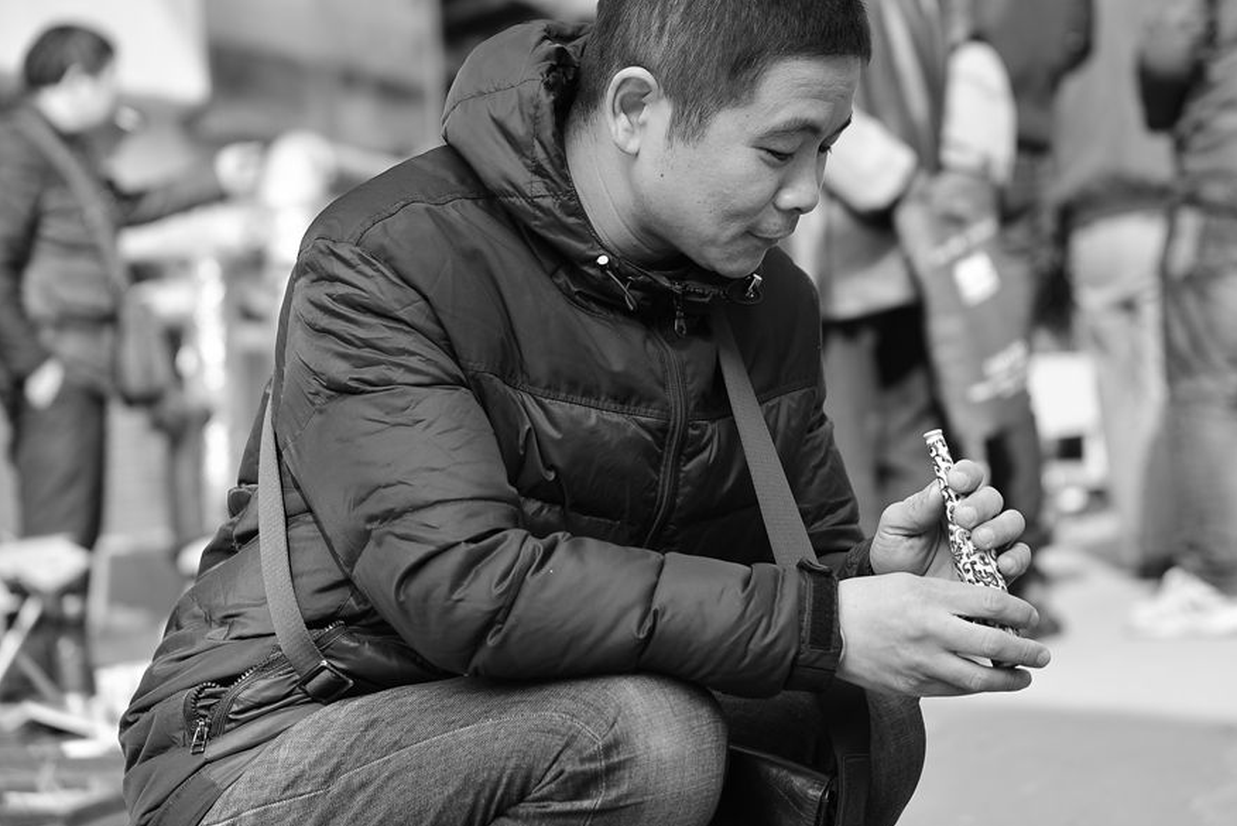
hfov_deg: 18.4
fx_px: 3816
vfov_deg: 12.4
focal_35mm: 111
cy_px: 381
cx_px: 665
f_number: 4
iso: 500
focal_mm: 95
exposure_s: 1/800
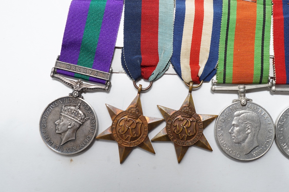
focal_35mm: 45
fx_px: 361
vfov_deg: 29.9
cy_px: 96
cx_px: 144
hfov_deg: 43.6
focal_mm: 30
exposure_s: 1/100
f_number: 18
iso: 100
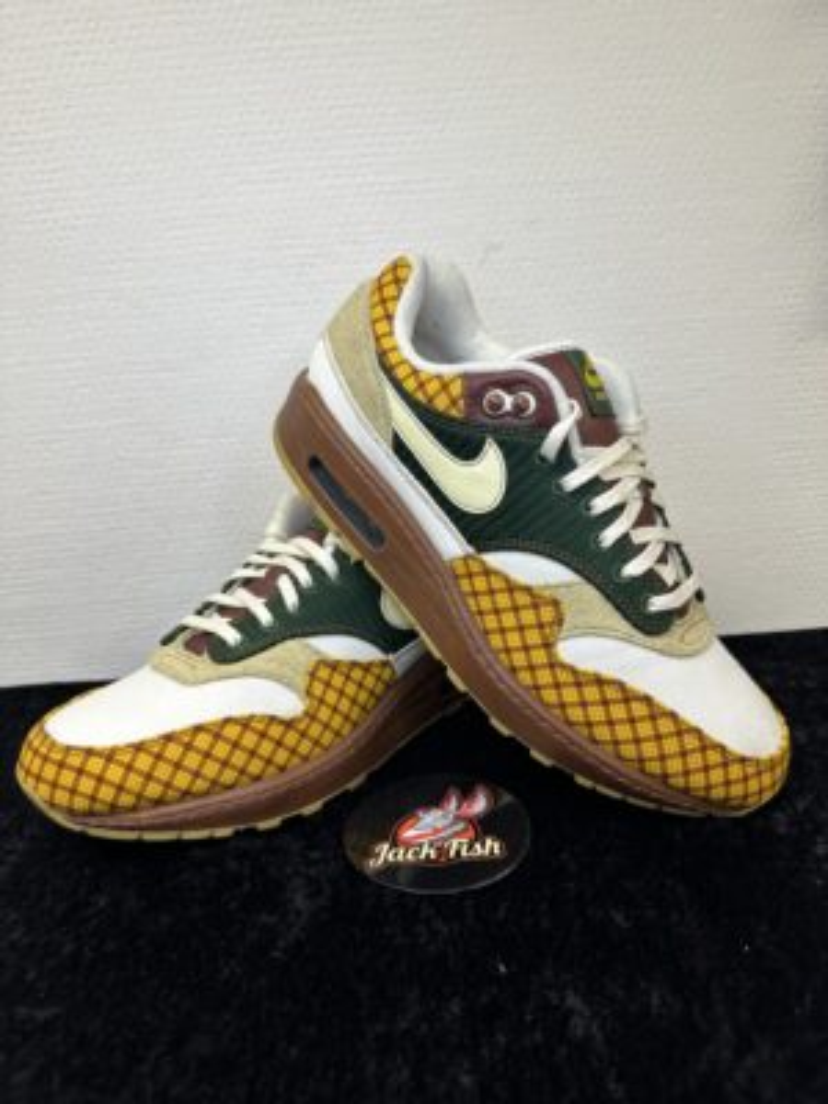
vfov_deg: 71.6
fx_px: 765
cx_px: 414
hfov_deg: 56.8
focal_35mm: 24
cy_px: 552
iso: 64
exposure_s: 1/100
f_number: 1.78
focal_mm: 6.86
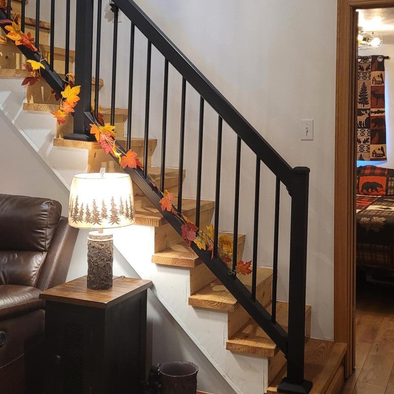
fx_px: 631
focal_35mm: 49
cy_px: 142
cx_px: 212
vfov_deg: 34.5
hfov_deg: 34.7
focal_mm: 5.4
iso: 250
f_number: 1.8
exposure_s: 1/40
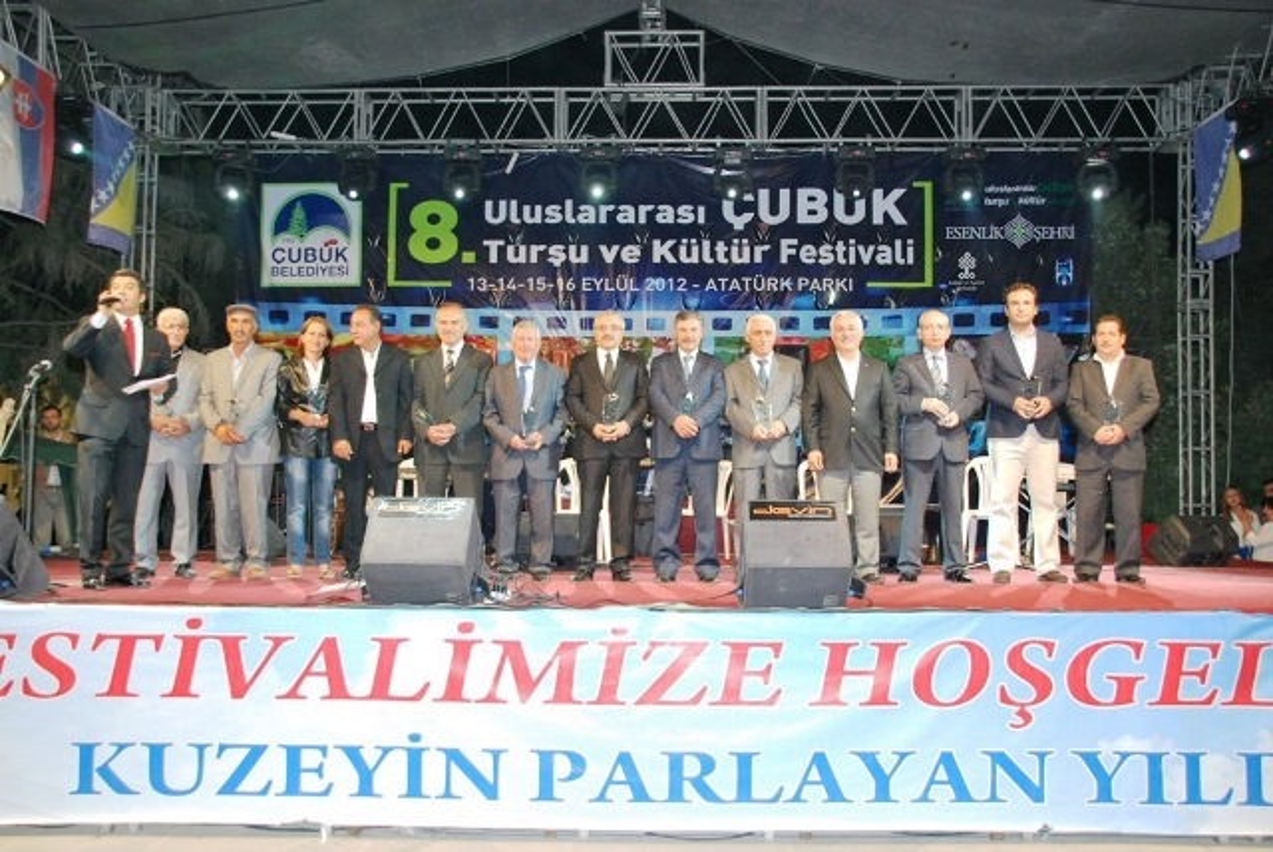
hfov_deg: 57.2
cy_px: 426
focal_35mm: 33
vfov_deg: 40.0
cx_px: 636
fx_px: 1168
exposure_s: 1/60
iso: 640
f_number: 4
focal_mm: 22
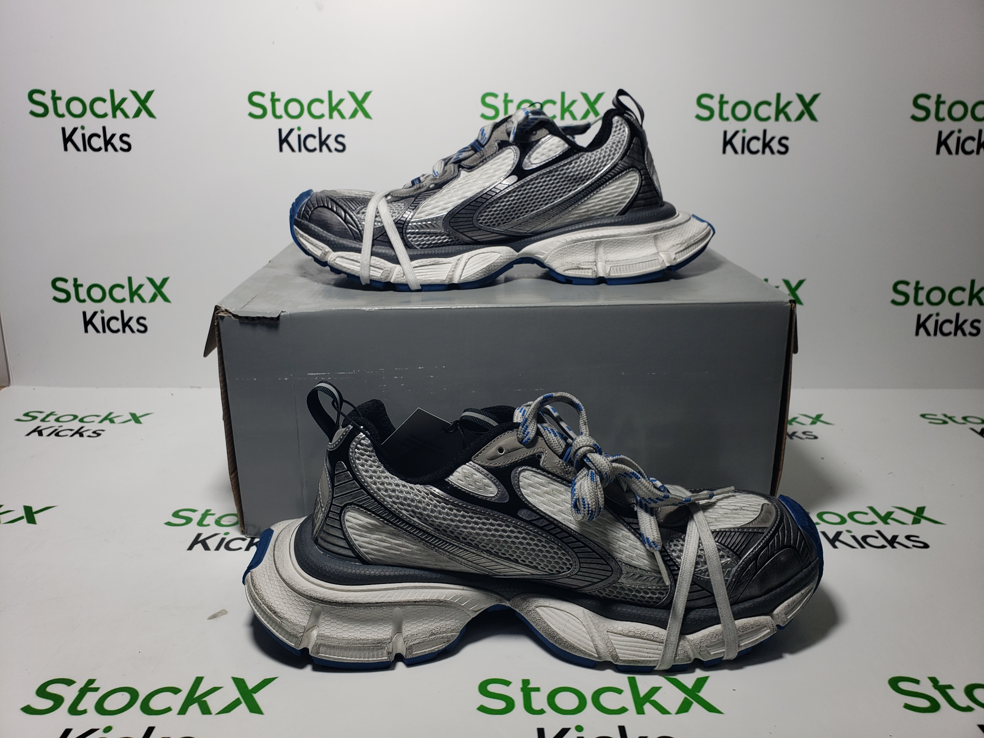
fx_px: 739
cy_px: 369
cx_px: 492
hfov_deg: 67.3
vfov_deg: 53.1
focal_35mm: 26
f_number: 2.4
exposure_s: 1/258
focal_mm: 4.3
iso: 50
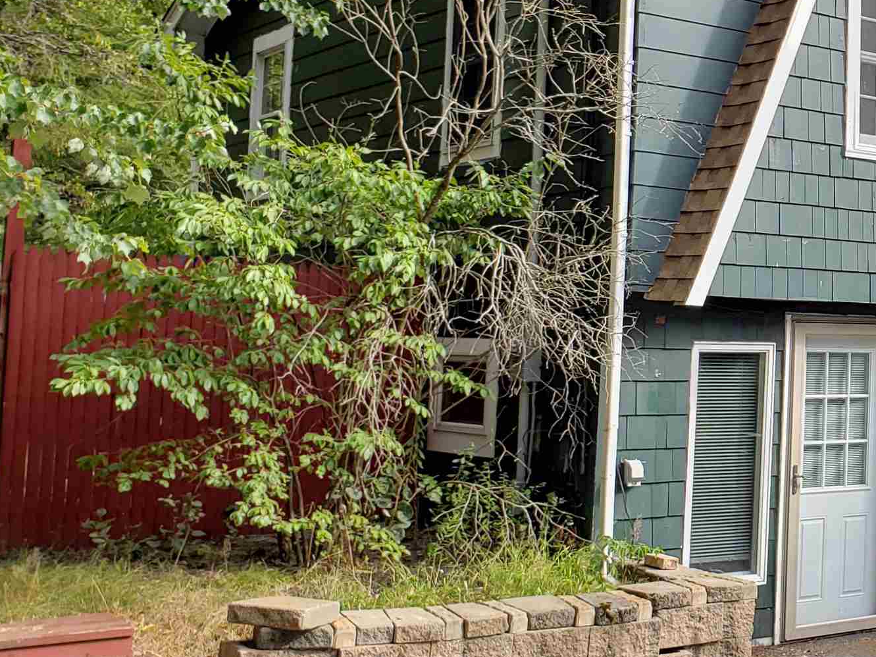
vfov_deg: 24.3
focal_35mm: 60
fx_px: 1518
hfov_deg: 28.6
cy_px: 213
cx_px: 1006
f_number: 2.4
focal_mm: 4.3
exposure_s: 1/293
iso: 50
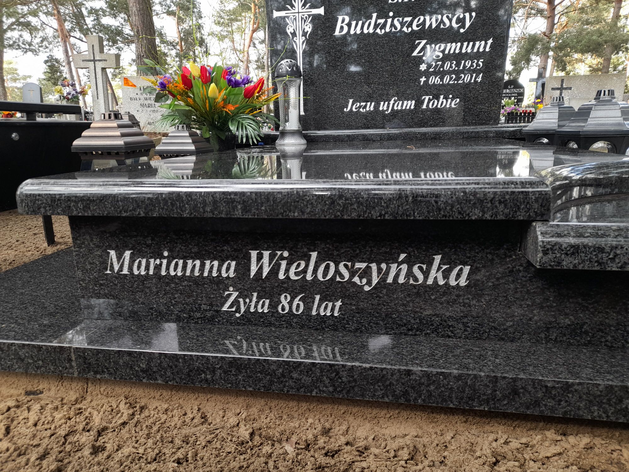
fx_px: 454
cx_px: 314
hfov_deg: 69.4
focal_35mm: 25
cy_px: 236
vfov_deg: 54.9
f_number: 2
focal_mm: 4.6
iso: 25
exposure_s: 1/50
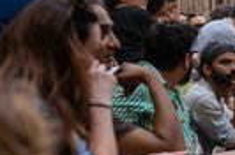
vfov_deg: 10.1
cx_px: 410
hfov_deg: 13.7
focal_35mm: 135
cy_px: 29
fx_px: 879
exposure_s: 1/200
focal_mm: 35
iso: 2000
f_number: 3.2
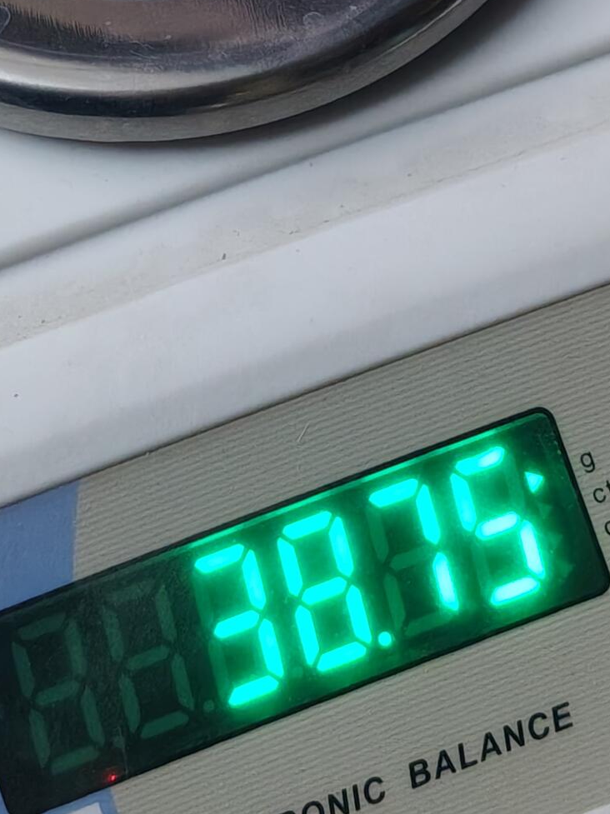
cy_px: 72
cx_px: 265
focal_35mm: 94
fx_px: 2210
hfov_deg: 15.7
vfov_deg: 20.4
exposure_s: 1/100
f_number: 1.88
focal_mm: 4.84
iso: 1070
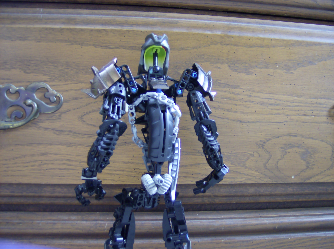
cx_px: 167
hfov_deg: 51.5
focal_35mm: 36
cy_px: 124
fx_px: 347
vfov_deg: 39.5
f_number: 2.8
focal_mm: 6
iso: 200
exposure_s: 1/1.35
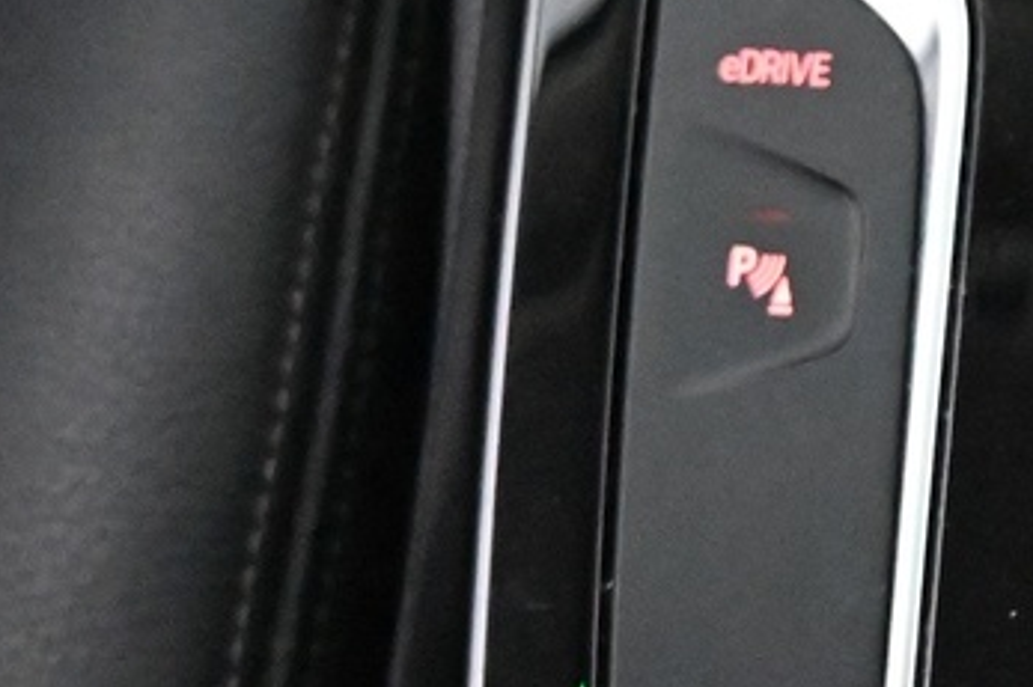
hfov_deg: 16.8
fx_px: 3212
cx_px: 1491
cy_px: -366
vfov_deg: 11.7
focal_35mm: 112
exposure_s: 1/50
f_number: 3.5
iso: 12800
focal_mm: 16
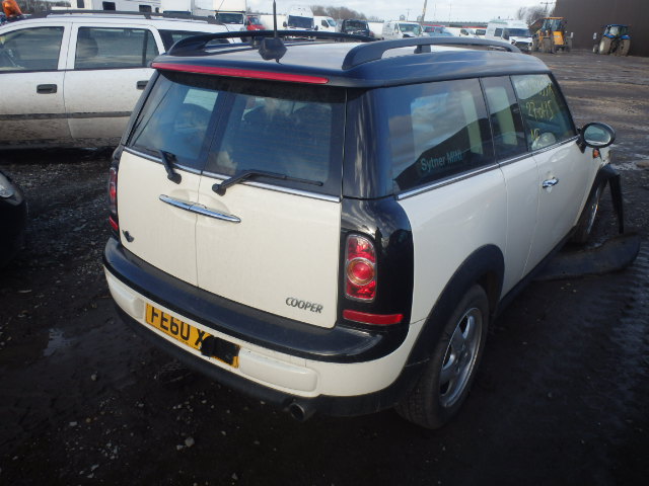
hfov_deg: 63.4
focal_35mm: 28
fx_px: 525
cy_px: 243
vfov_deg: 49.7
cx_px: 324
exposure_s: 1/250
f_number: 3.9
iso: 125
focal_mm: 5
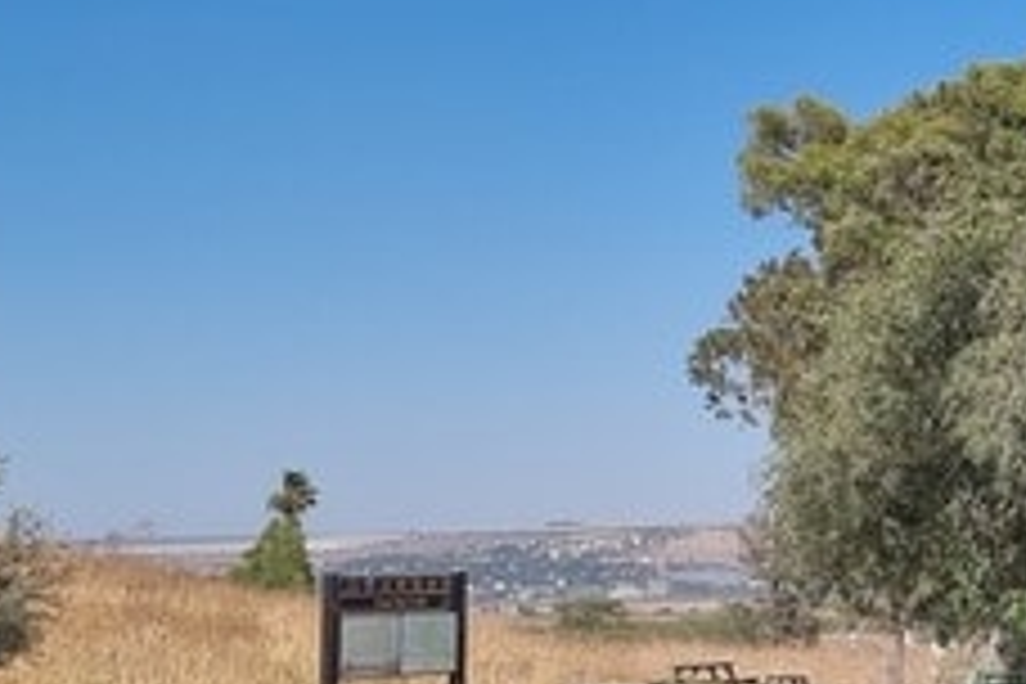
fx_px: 2337
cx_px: 1332
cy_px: 331
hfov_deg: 22.2
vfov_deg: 16.7
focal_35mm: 82
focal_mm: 6.7
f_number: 1.8
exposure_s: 1/1538
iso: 50
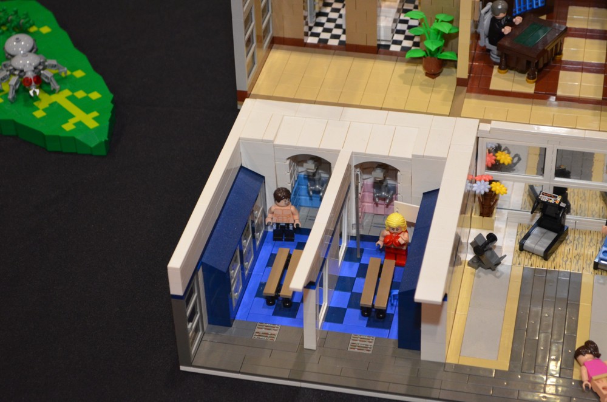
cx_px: 304
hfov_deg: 24.7
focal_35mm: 82
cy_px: 201
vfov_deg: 16.5
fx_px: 1388
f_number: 5.6
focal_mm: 55
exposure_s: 1/60
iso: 2000
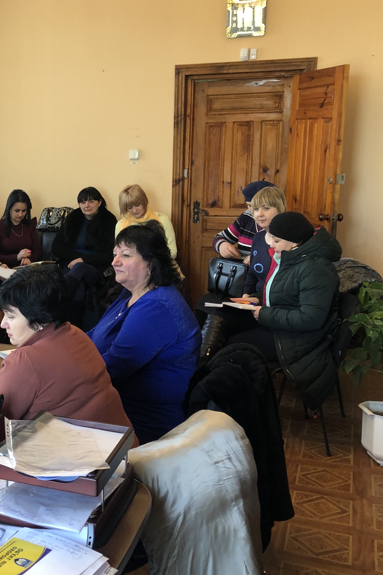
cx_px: -2
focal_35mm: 46
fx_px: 734
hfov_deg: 27.5
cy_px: 299
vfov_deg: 42.7
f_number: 1.8
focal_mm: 3.99
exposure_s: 1/20
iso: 40
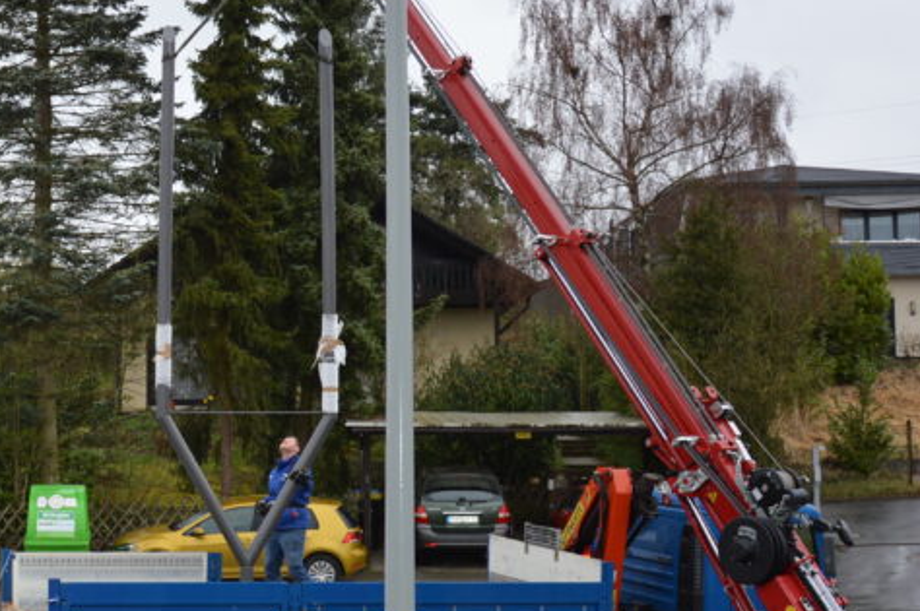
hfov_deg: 28.0
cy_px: 319
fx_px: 1738
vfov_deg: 20.0
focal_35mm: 68
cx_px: 21
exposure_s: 1/125
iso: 140
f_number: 4
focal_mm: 21
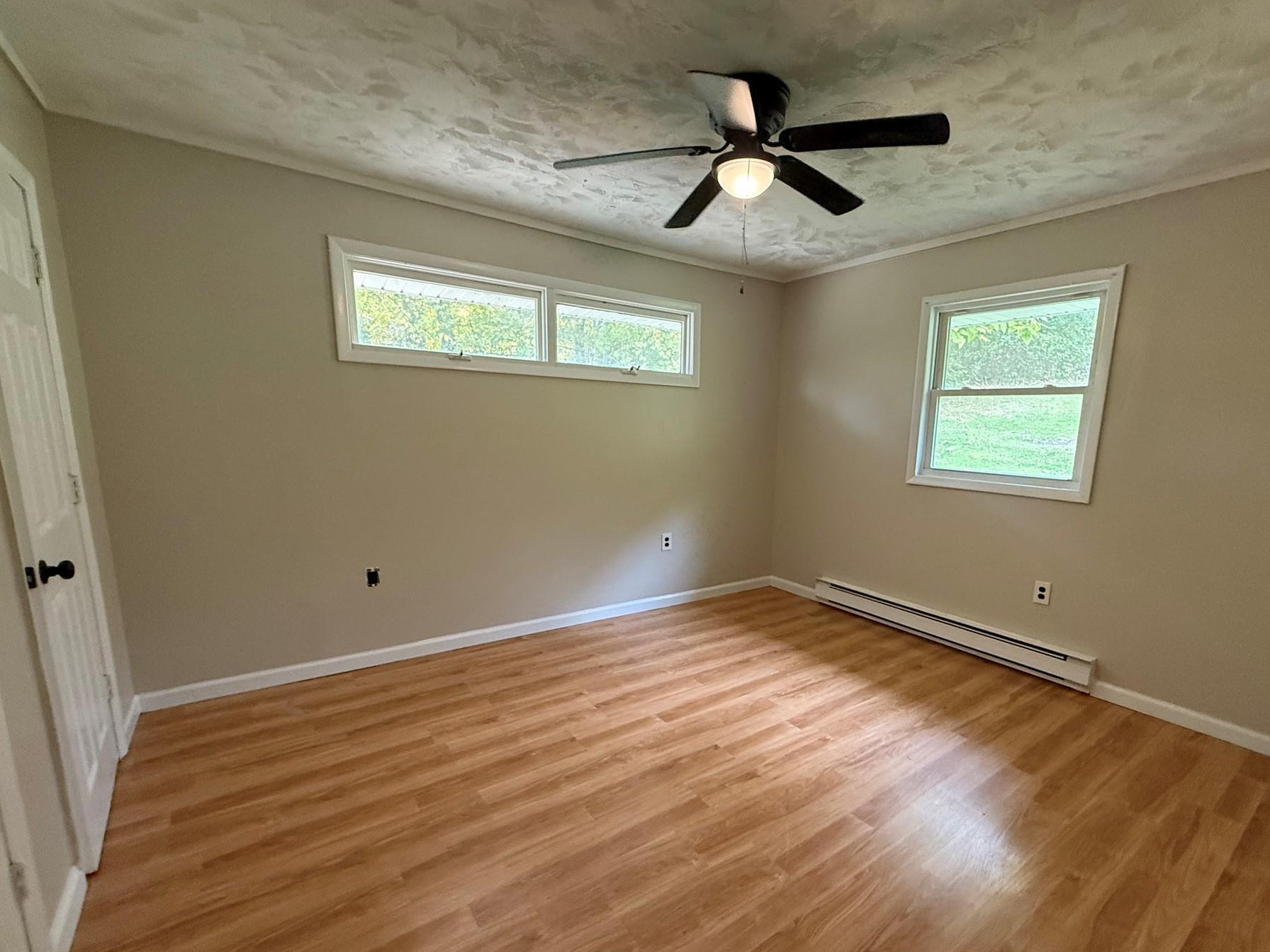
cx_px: 708
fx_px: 587
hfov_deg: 94.1
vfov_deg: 77.8
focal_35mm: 16
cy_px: 528
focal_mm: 2.22
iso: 500
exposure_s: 1/120
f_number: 2.2
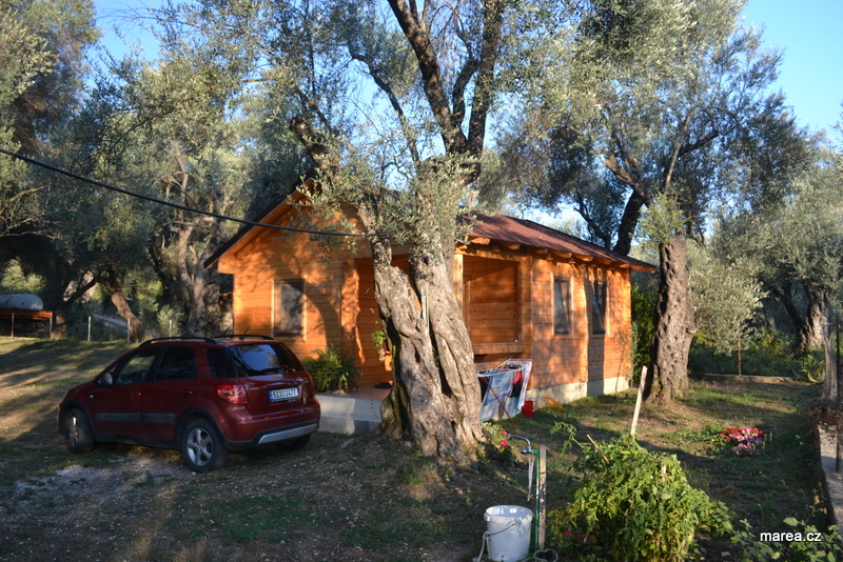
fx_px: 632
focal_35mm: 27
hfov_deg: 67.4
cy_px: 281
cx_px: 422
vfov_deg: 48.0
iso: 250
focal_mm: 18
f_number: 5.6
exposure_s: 1/125
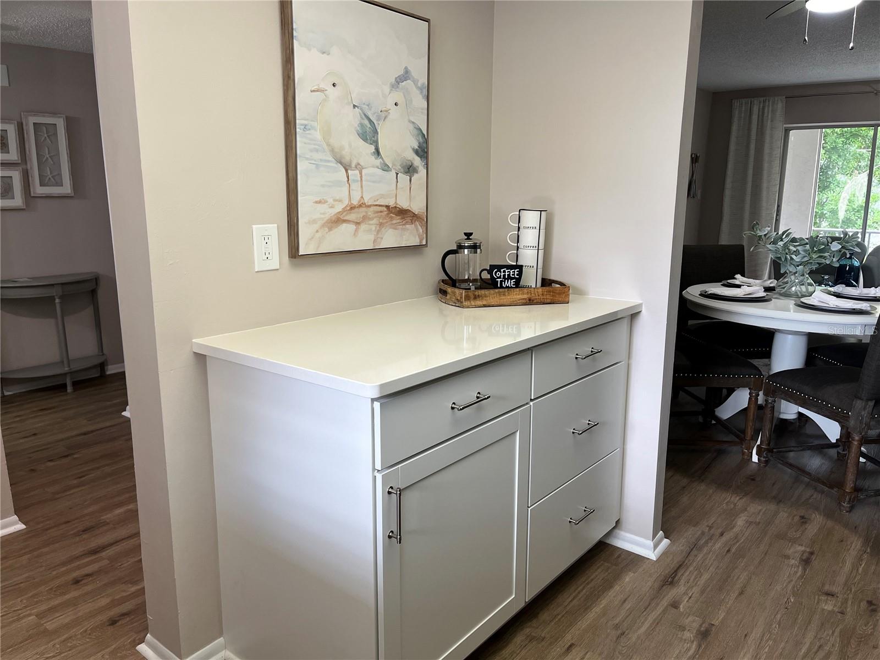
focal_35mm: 26
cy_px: 330
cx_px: 440
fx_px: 661
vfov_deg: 53.1
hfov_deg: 67.3
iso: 125
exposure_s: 1/120
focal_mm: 5.1
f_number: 1.6
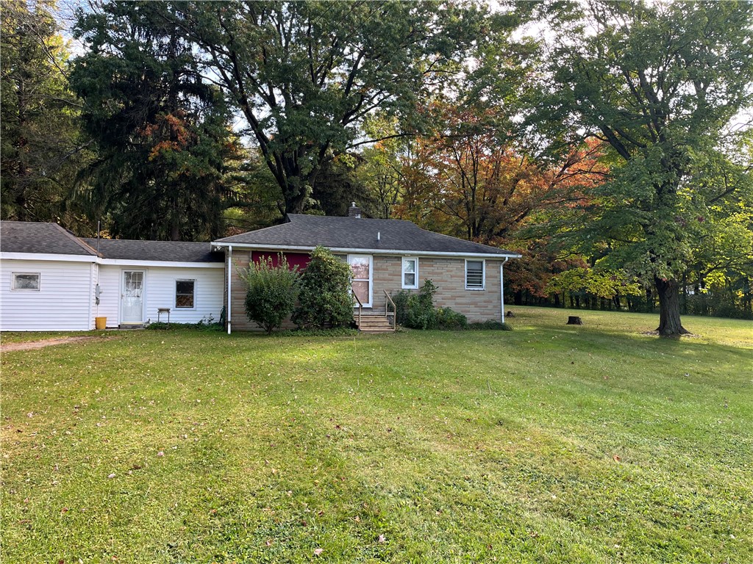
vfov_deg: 53.1
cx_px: 376
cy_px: 282
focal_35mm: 26
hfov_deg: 67.3
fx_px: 566
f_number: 1.6
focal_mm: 5.1
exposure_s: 1/291
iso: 40
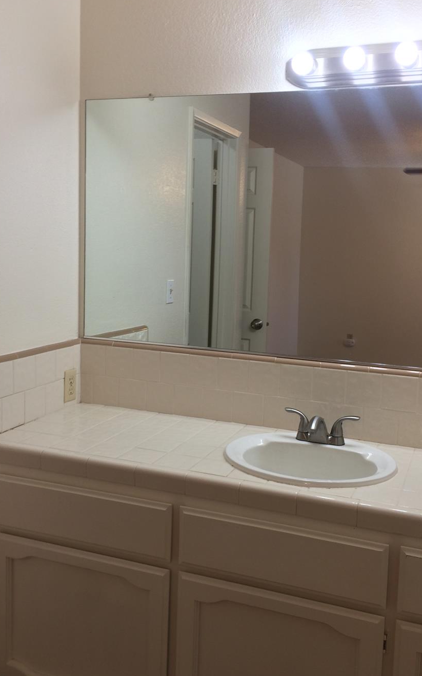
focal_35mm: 35
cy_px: 320
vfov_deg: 55.3
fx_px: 644
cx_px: 232
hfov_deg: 36.2
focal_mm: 4.15
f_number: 2.2
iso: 40
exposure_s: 1/30
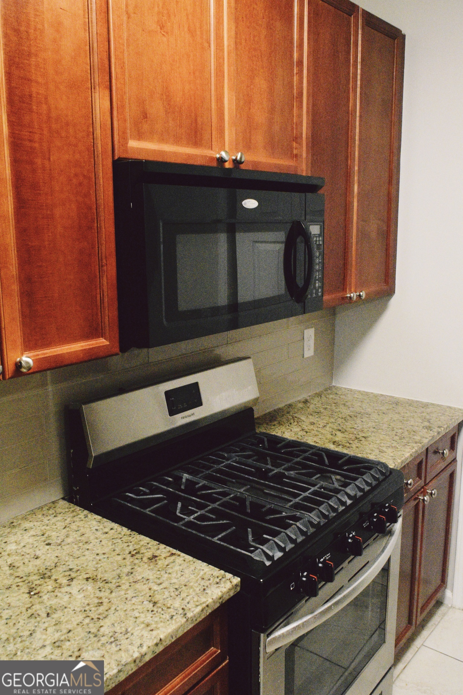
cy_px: 348
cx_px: 232
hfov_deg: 41.7
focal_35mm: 32
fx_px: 608
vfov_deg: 59.5
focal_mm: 21
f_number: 9
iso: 12800
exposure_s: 1/80
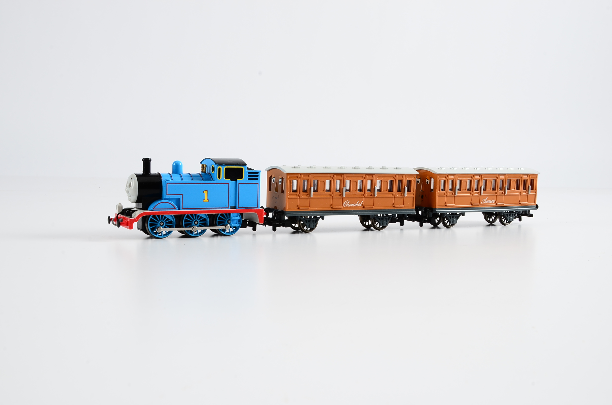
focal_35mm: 45
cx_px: 306
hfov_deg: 43.7
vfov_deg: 29.7
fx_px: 763
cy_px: 202
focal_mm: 30
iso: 160
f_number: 16
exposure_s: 1/125
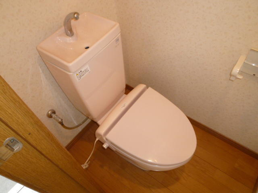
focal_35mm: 25
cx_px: 129
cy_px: 96
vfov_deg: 54.9
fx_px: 186
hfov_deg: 69.4
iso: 160
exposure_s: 1/30
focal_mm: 4.5
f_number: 2.8
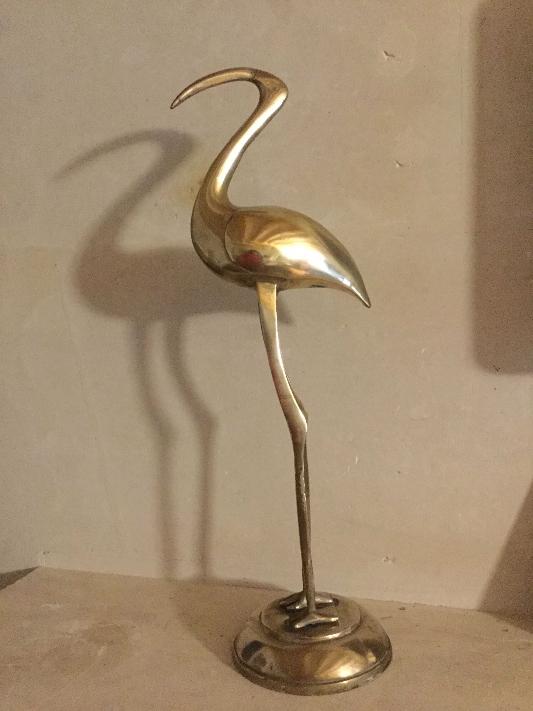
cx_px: 266
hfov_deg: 45.4
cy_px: 356
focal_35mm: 31
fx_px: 636
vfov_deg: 58.4
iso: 640
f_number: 2.4
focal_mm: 3.3
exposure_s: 1/17
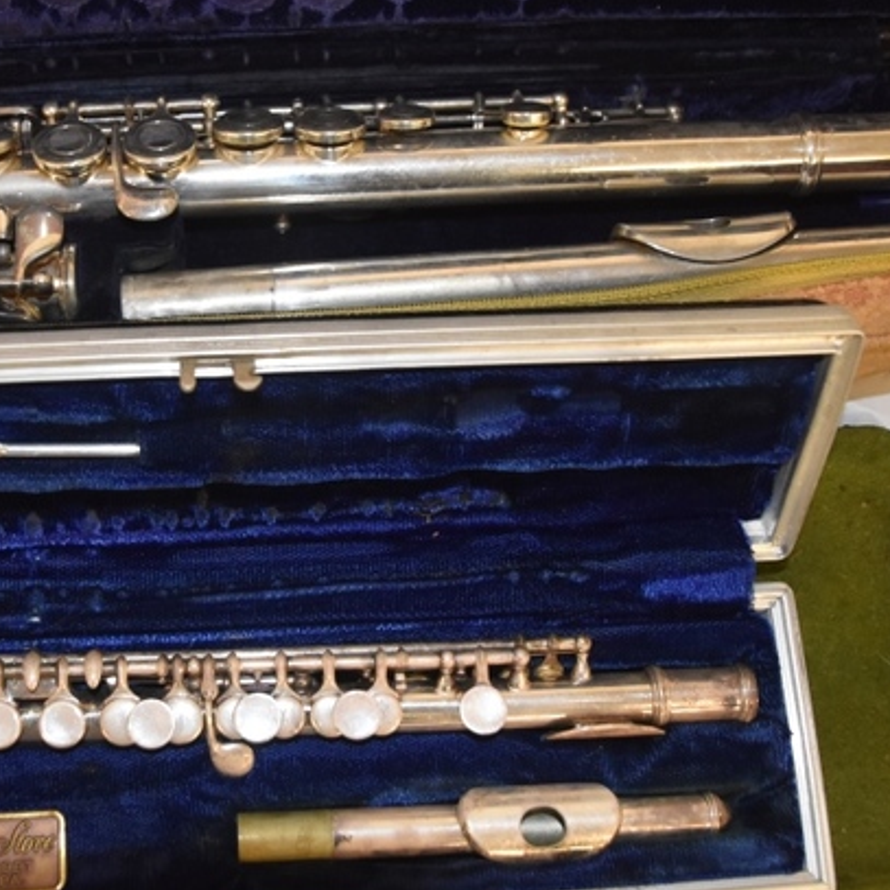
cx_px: 286
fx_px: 1425
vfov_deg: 34.5
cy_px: 337
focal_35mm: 49
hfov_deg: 34.3
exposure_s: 1/60
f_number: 3.5
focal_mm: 18
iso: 2000
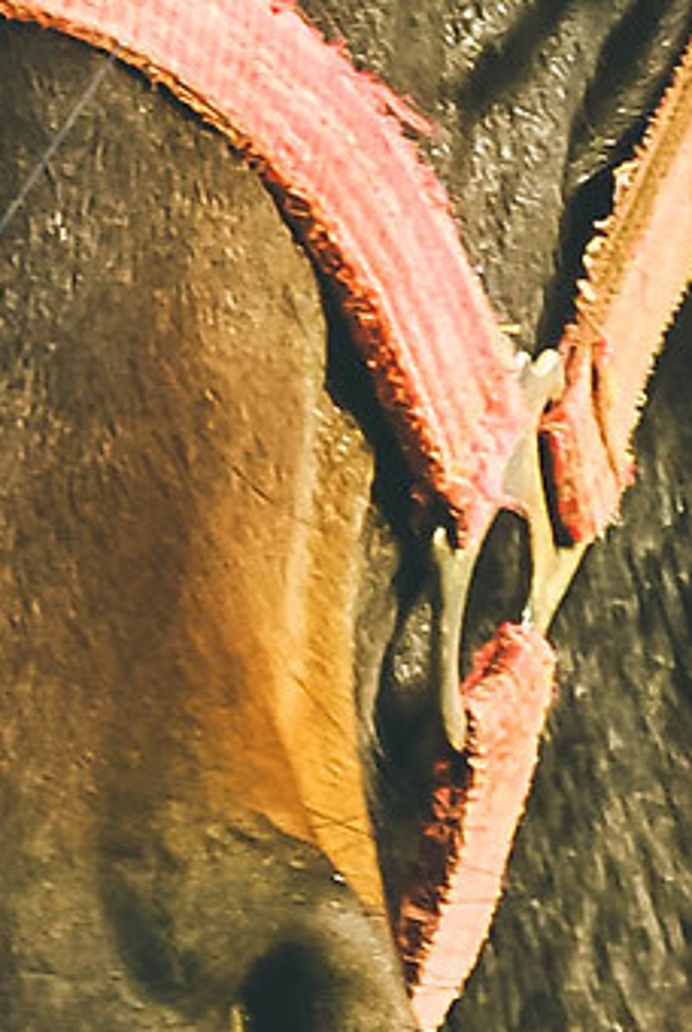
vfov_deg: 1.6
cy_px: 137
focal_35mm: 1269
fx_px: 36439
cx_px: 39
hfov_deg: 1.1
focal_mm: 120
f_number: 7.1
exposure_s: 1/200
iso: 100
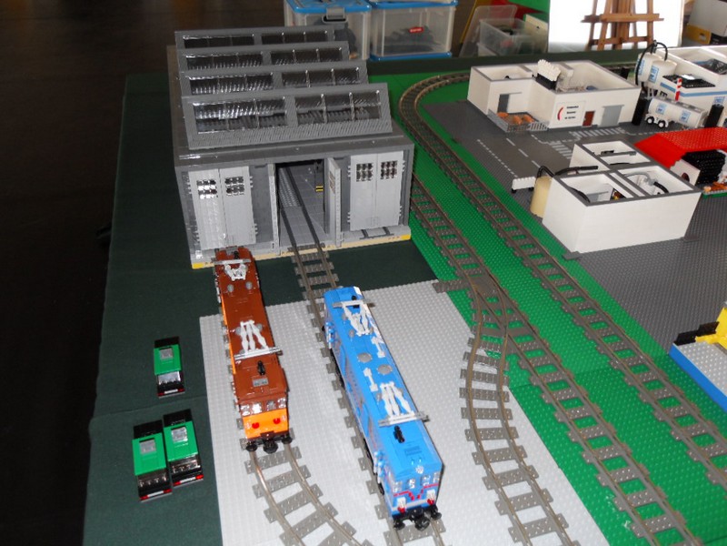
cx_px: 364
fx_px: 588
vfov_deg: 49.7
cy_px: 273
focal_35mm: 28
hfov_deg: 63.4
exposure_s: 1/45
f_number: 2.8
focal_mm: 6
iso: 200
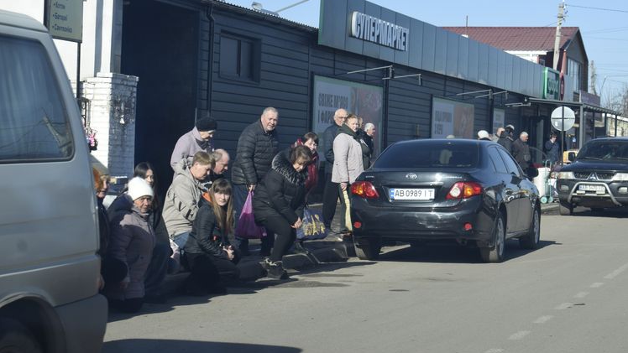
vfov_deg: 14.7
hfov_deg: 25.9
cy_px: 156
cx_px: 314
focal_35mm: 82
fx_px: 1366
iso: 200
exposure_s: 1/320
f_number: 9
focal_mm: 52
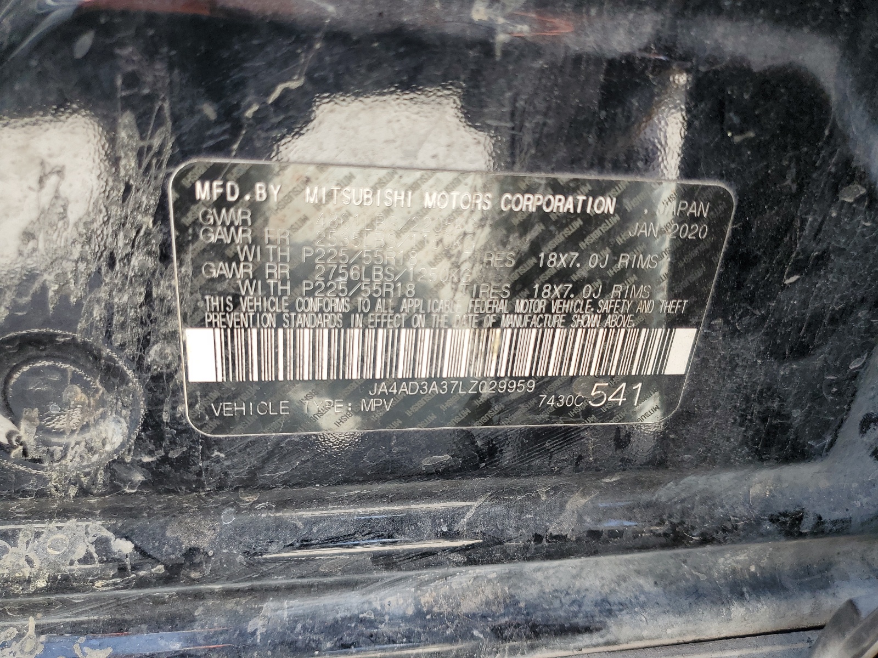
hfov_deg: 67.3
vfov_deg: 53.1
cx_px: 439
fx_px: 659
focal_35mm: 26
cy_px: 329
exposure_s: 1/135
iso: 50
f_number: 1.5
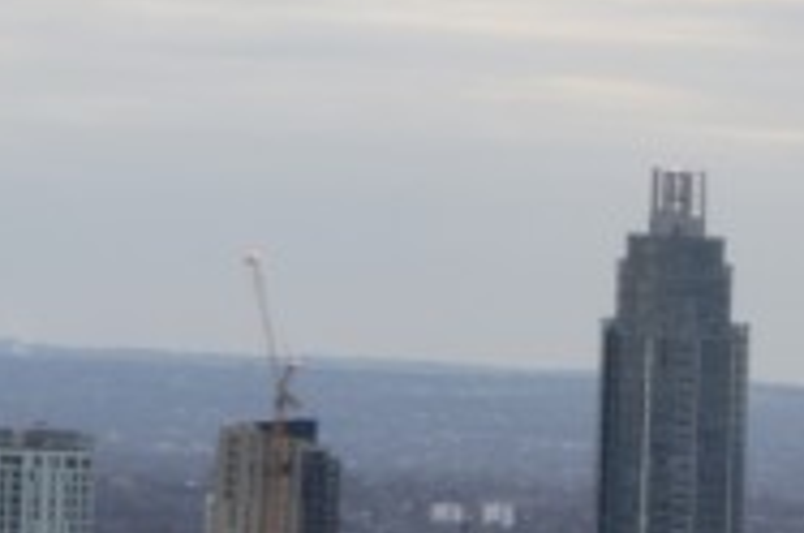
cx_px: 1458
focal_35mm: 453
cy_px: 1087
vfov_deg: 3.0
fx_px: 10094
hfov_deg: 4.5
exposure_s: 1/250
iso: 400
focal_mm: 55
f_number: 8
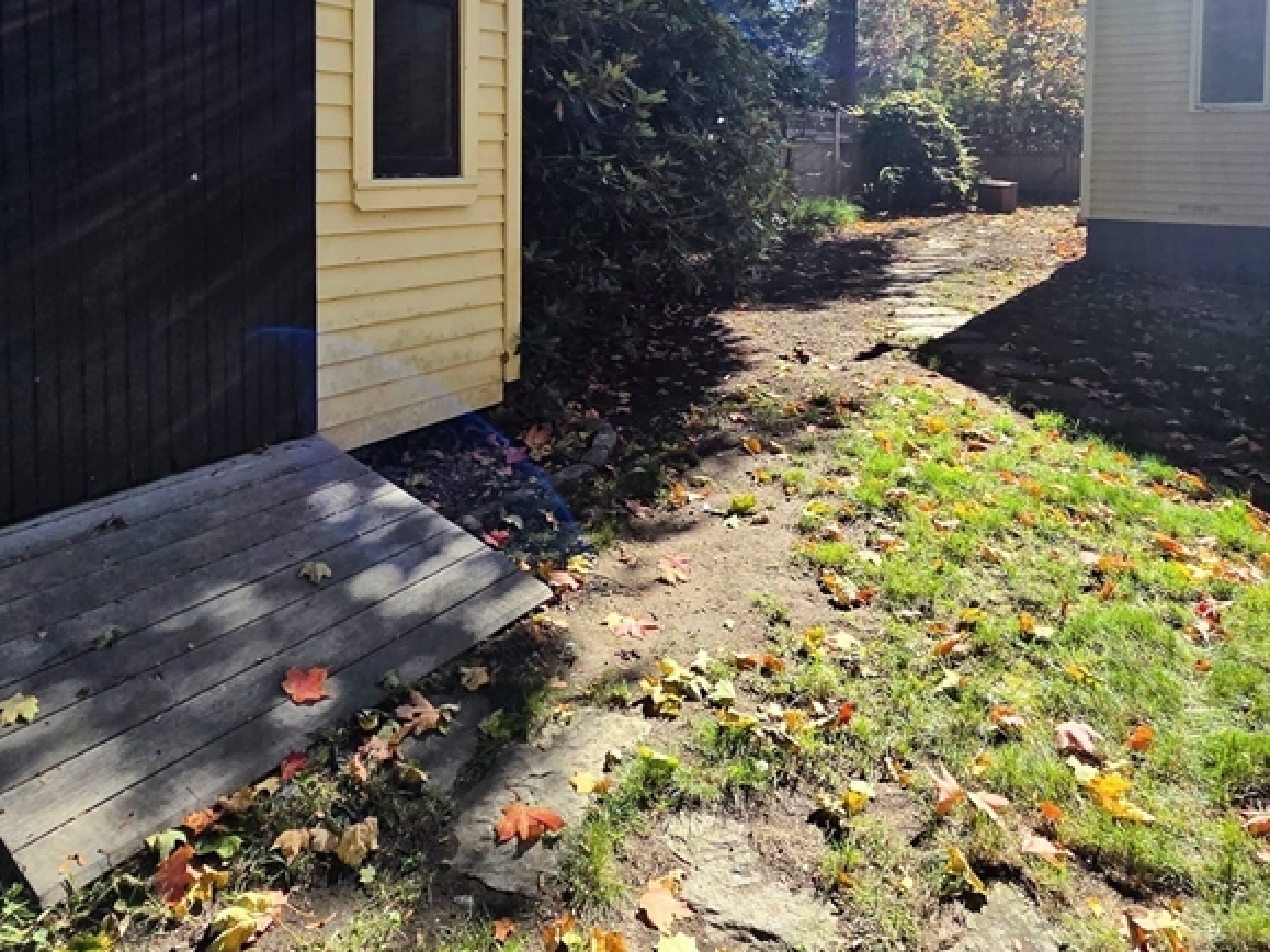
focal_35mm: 23
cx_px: 636
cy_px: 191
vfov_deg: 54.8
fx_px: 844
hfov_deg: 73.9
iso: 64
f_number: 2.2
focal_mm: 2.2
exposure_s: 1/2000
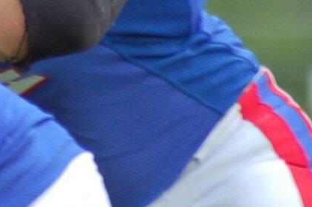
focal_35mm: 2139
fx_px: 18496
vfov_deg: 0.6
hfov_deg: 1.0
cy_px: 19
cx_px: -71
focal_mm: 270
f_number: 5.6
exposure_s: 1/500
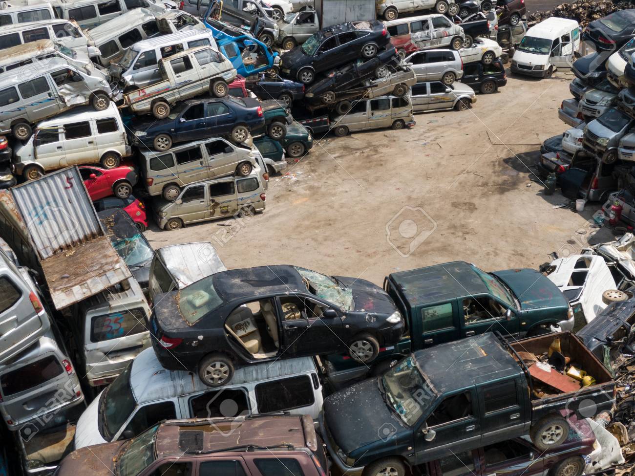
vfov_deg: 30.2
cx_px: 318
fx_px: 880
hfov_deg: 39.7
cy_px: 238
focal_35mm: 48
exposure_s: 1/1000
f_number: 3.8
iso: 100
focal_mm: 8.6
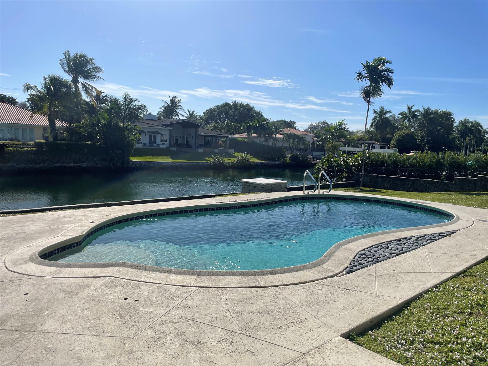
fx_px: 367
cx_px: 244
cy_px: 183
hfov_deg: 67.3
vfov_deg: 53.1
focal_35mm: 26
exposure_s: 1/7813
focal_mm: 4.2
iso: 32
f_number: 1.6
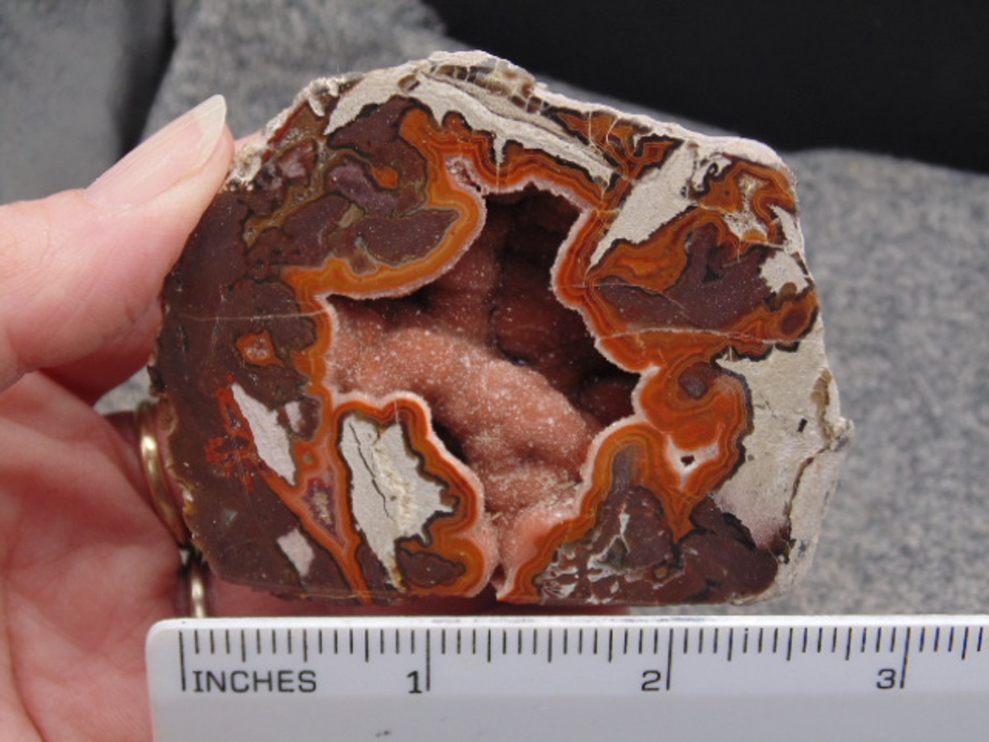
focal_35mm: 53
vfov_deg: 27.5
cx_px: 494
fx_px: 1514
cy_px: 371
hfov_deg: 36.2
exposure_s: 1/40
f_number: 3.9
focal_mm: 9.5
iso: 80
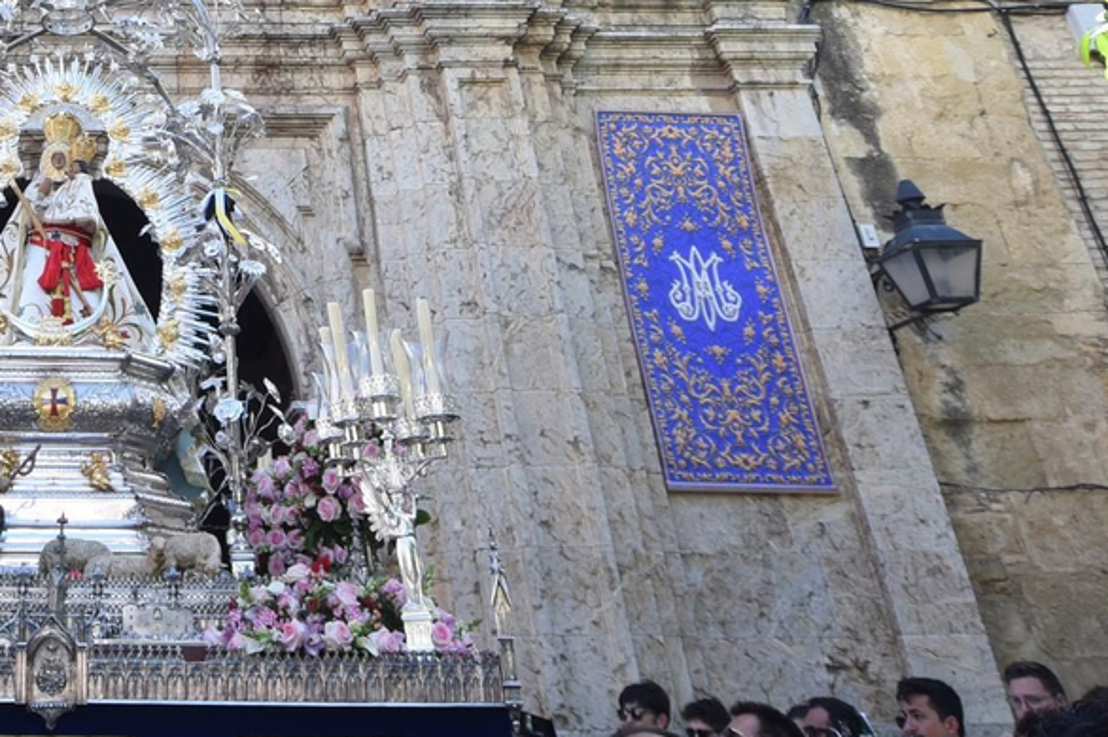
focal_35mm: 41
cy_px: -83
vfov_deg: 29.3
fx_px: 1261
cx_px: 98
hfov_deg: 43.1
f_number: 3.5
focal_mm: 15
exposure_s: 1/250
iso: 100
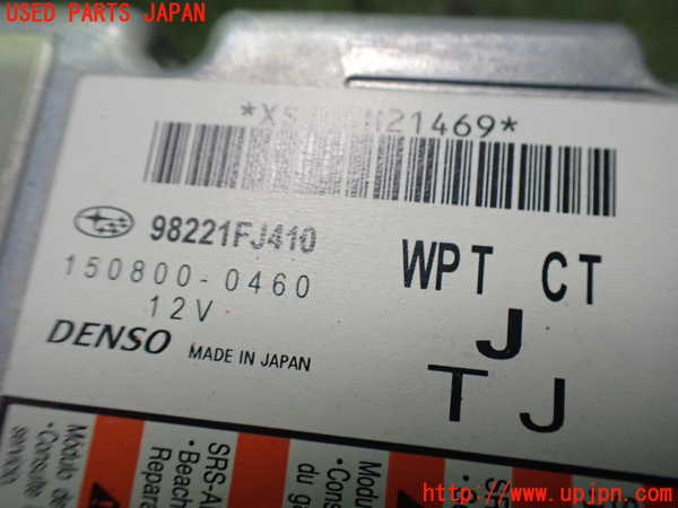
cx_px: 339
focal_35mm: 30
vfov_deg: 46.8
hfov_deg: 60.0
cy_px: 254
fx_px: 588
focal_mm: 5.4
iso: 800
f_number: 2.3
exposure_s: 1/80
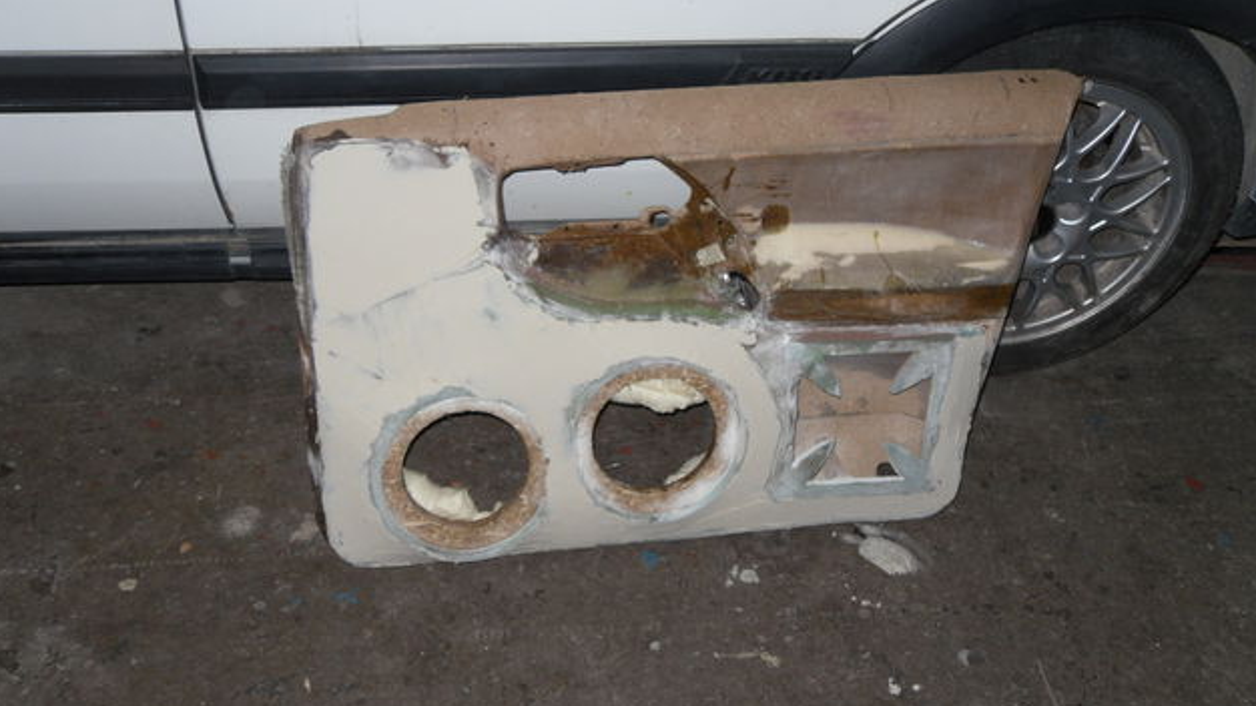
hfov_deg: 51.6
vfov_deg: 30.4
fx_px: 1299
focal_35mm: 39
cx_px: 632
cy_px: 363
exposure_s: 1/45
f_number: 3.5
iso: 80
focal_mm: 6.3
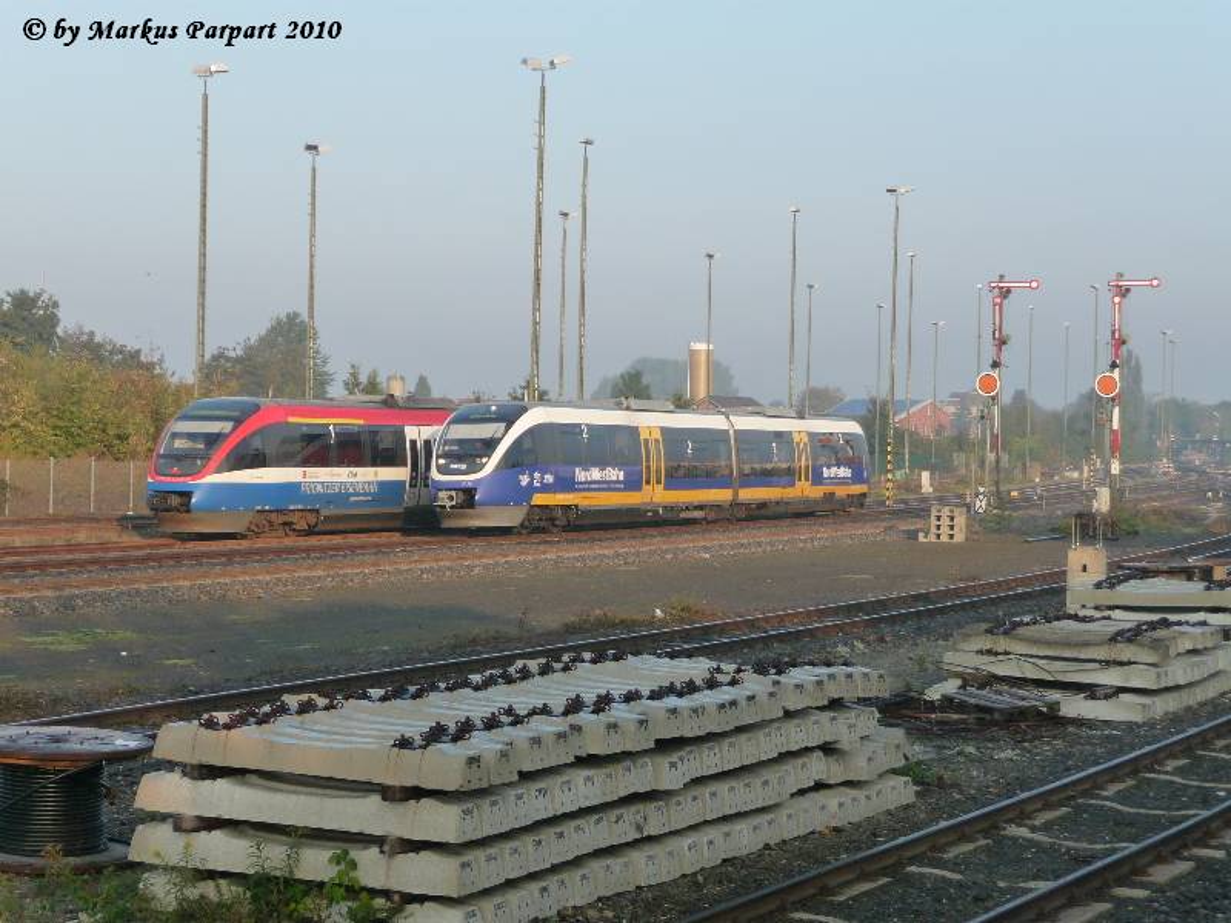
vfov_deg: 21.9
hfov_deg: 29.0
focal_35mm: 67
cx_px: 616
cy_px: 462
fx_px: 2383
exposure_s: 1/250
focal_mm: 11.3
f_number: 4.5
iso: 160
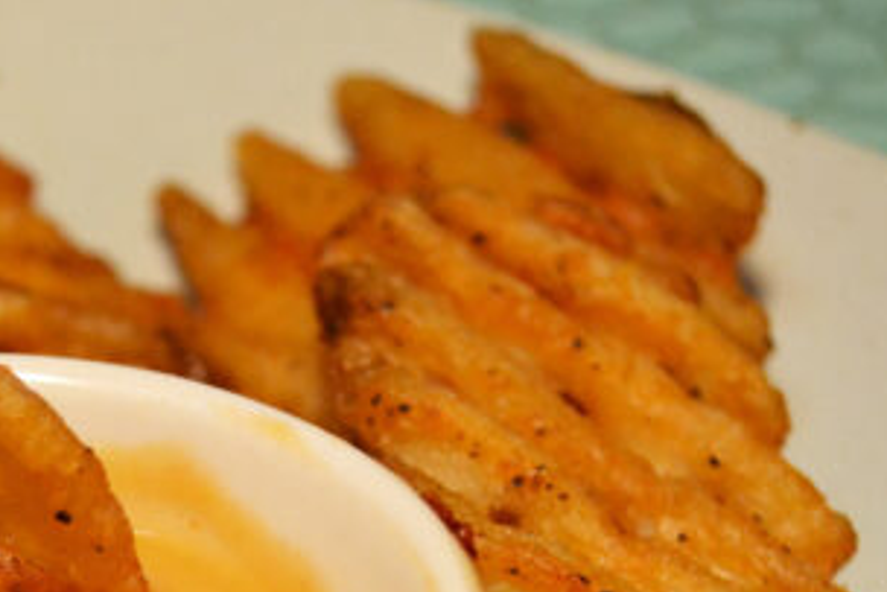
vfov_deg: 10.6
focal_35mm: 127
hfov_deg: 15.7
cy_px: 687
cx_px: -88
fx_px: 3130
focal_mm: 34
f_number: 5
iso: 3200
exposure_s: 1/500
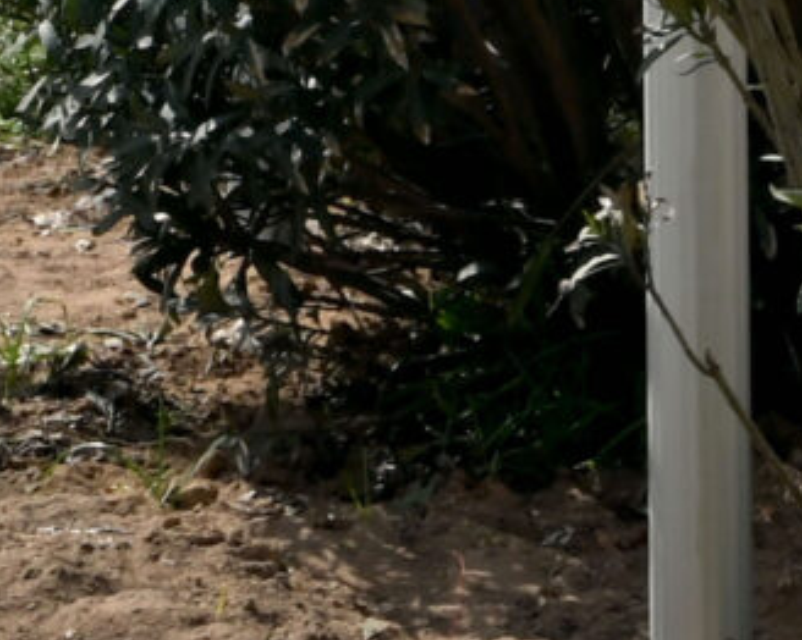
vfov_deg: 5.9
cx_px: 562
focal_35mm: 249
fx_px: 5907
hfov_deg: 7.8
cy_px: -1103
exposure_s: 1/80
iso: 80
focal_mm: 23
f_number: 11
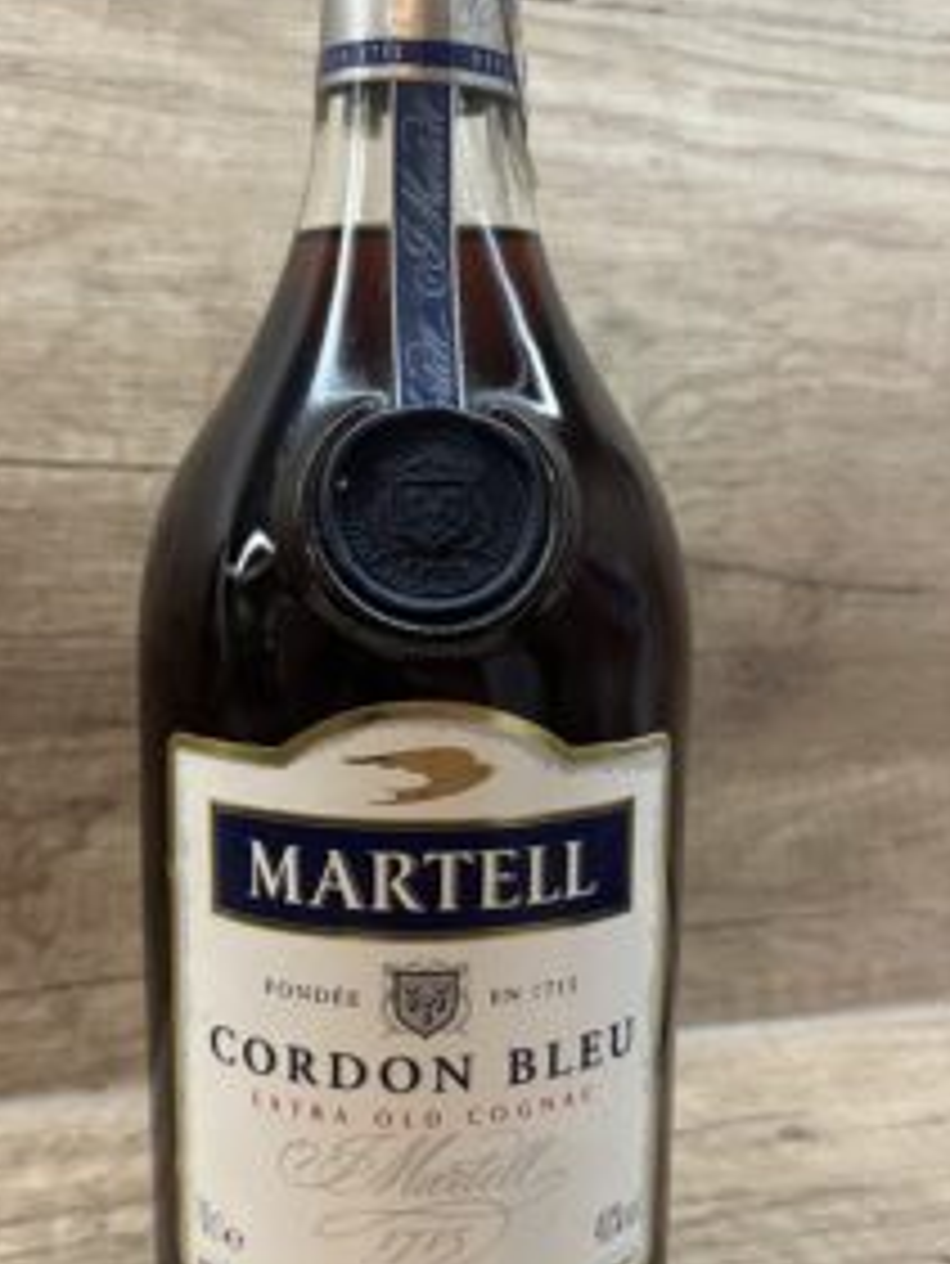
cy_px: 625
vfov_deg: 50.1
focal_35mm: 37
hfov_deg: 38.6
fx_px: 1353
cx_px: 423
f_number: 1.6
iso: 100
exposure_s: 1/50
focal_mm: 5.1
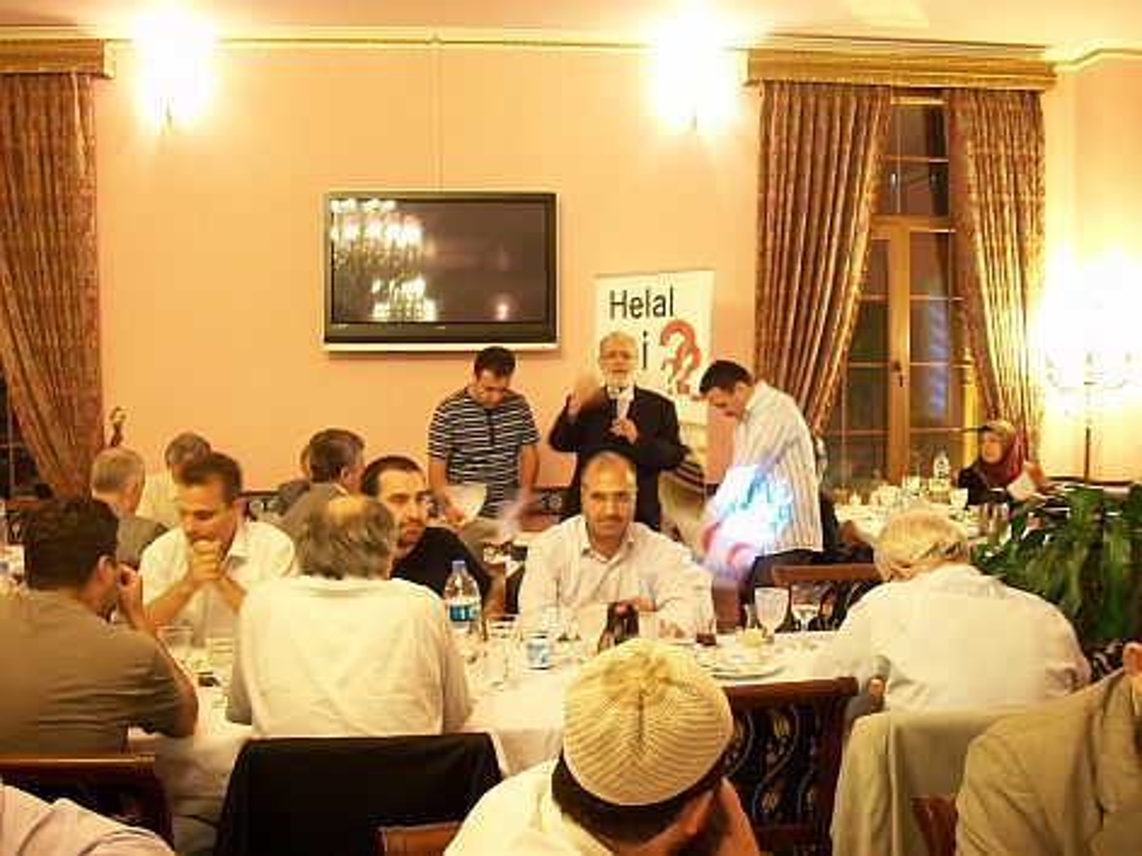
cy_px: 428
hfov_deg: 54.0
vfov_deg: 41.8
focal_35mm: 34
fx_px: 1122
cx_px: 571
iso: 160
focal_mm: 5.7
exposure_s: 1/5
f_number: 2.8
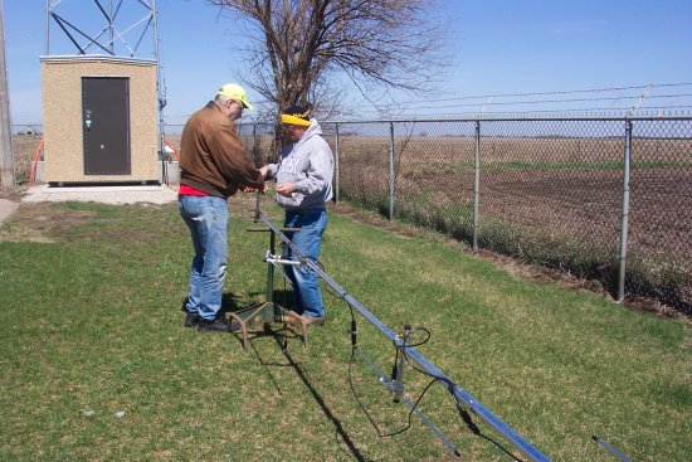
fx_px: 731
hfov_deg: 50.7
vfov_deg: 35.1
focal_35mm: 38
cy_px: 231
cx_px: 346
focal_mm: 8
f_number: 4.8
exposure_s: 1/700
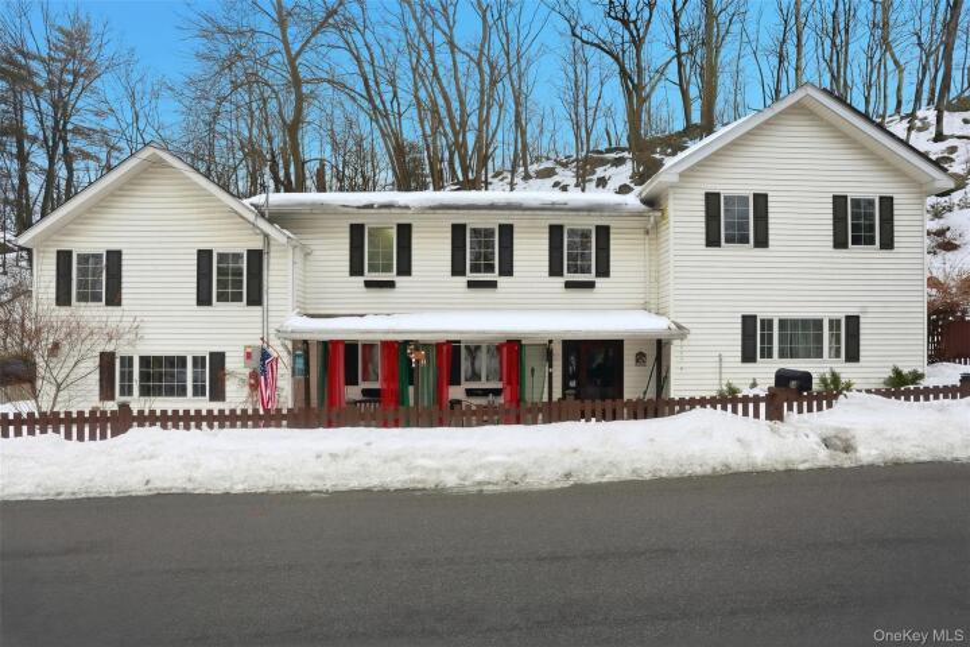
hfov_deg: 93.3
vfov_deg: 70.4
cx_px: 485
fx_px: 458
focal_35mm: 17
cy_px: 324
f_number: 8
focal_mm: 17
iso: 1000
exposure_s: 1/8000
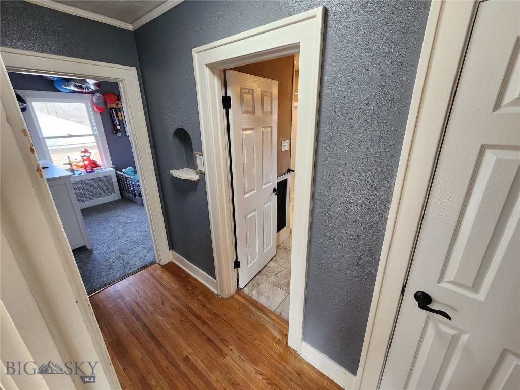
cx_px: 260
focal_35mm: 13
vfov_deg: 89.9
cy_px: 195
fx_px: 195
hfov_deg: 106.2
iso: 200
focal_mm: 2.2
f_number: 2.2
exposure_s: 1/60
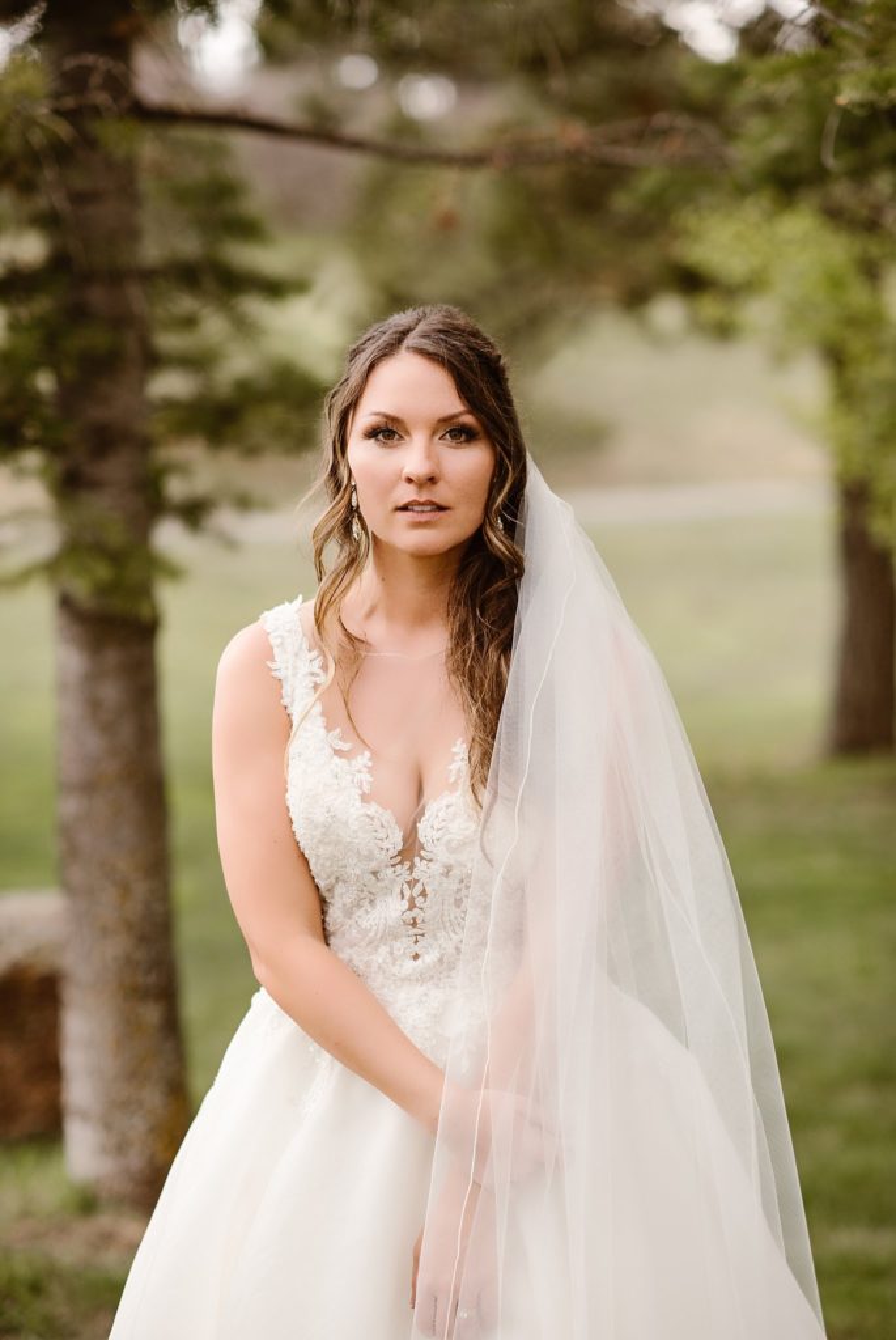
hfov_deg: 16.1
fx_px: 3166
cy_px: 670
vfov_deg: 23.9
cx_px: 448
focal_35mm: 85
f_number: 2.2
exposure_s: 1/1000
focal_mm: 85
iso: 200
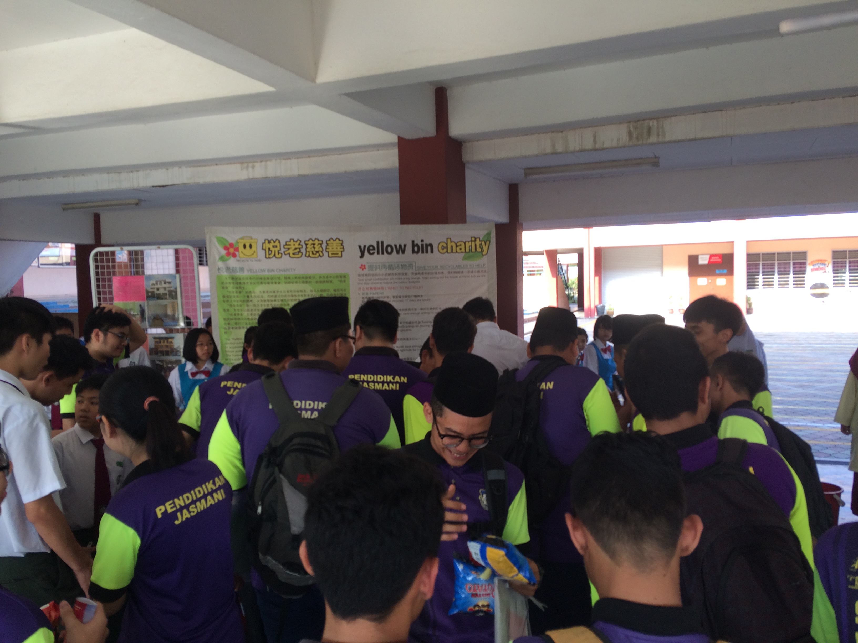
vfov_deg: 48.2
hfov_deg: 61.7
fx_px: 719
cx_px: 429
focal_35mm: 29
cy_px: 322
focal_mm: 4.15
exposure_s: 1/129
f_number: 2.2
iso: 32
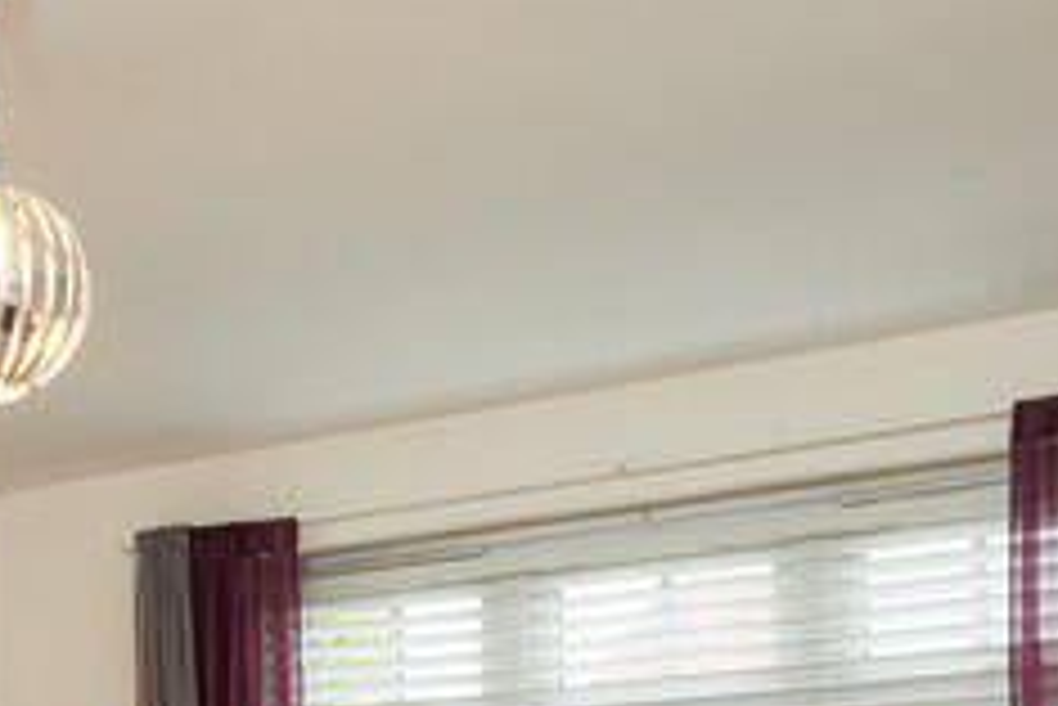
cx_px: -131
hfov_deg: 25.2
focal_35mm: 74
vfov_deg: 16.9
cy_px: 1014
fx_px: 2176
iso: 400
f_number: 7.1
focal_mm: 17
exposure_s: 1/40
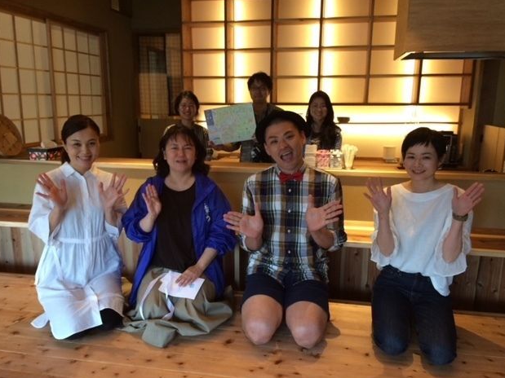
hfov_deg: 60.0
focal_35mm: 30
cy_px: 193
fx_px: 438
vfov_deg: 46.8
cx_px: 256
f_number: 2.2
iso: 125
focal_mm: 4.15
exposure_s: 1/30
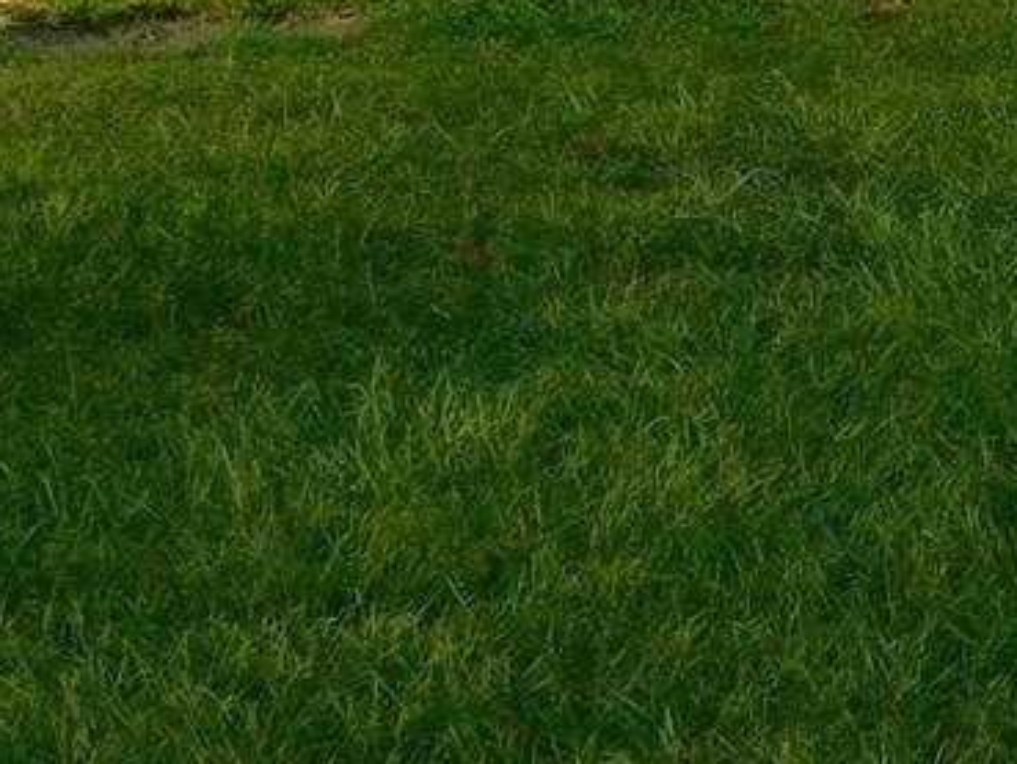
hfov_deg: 11.9
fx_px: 4585
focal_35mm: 156
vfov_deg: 9.4
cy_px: -135
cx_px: 1665
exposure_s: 1/400
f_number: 3.5
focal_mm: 6.3
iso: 125
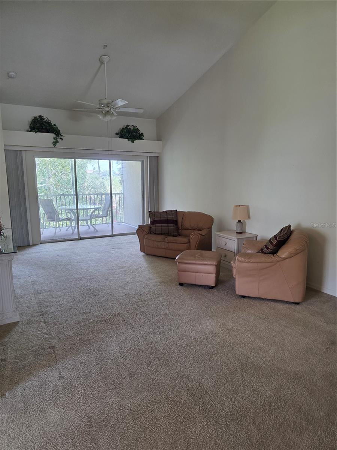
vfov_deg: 73.9
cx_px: 168
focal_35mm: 23
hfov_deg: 58.9
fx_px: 299
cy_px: 225
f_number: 1.7
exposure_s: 1/120
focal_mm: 6.3
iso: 160
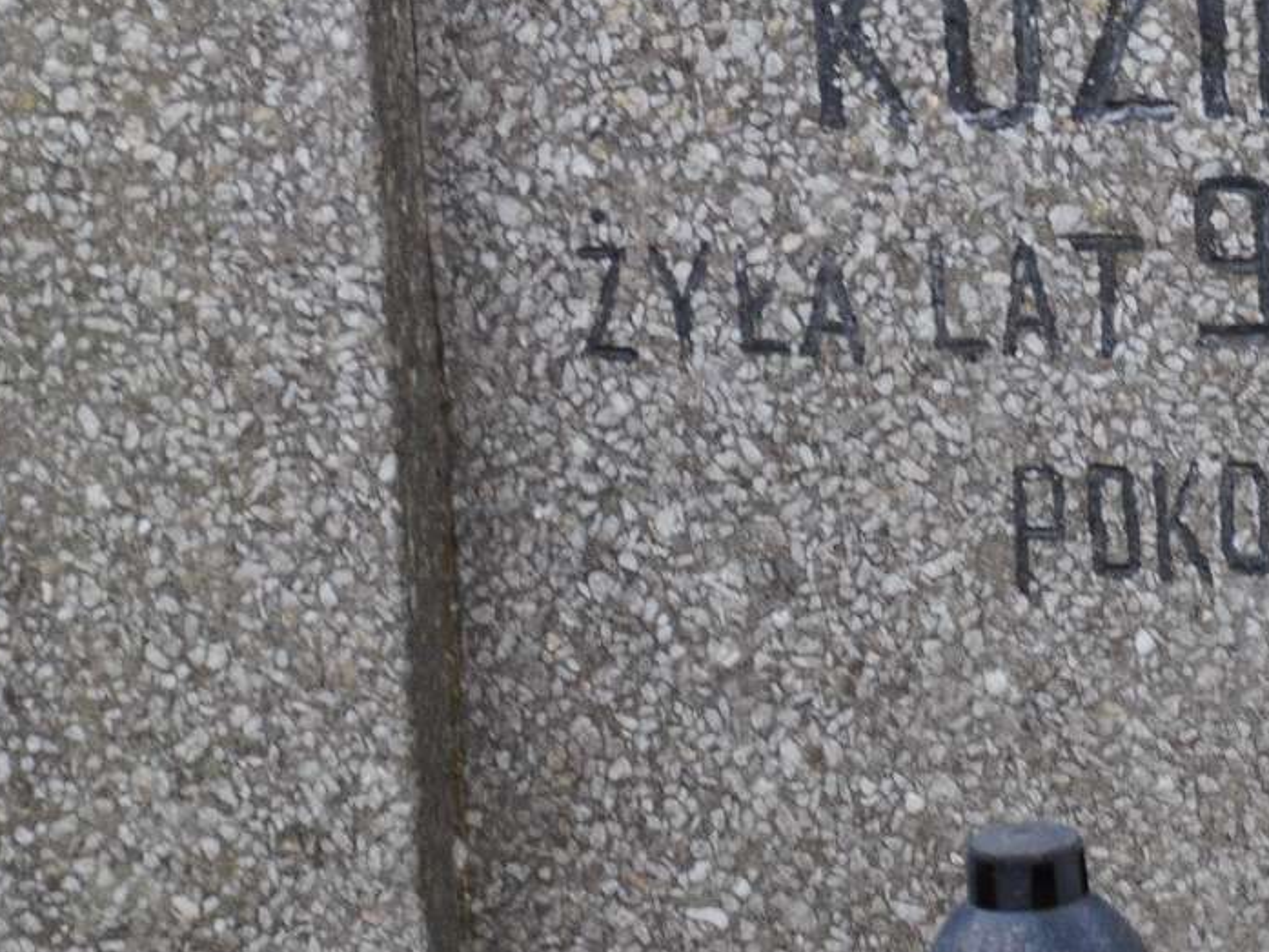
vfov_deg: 3.2
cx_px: 1462
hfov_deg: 4.2
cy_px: -257
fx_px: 17067
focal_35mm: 465
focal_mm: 105
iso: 640
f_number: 7.1
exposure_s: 1/250
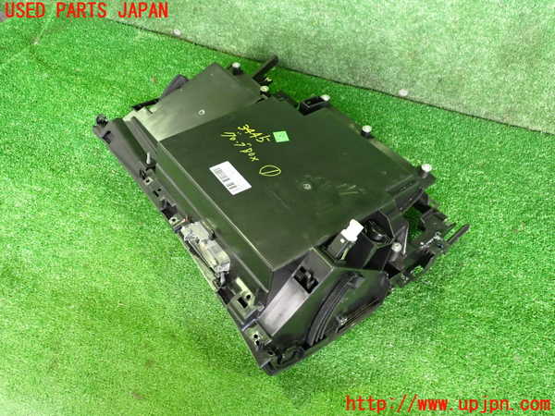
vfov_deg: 46.8
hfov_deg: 60.0
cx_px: 278
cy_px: 208
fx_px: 481
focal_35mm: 30
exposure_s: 1/30
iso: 800
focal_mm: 5.4
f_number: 2.3
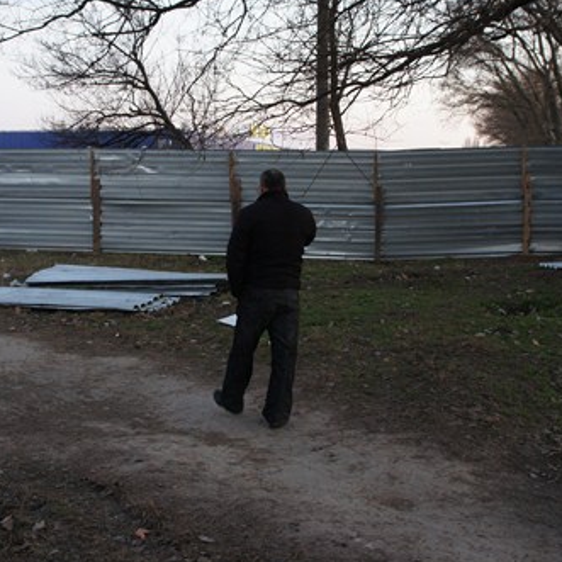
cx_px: 292
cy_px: 240
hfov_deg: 34.0
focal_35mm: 50
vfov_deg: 34.0
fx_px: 918
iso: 800
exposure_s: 1/30
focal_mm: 20
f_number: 4
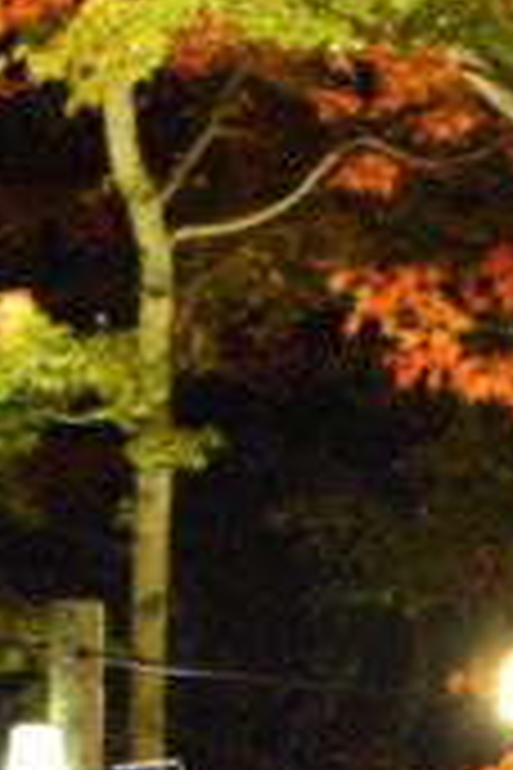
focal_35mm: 270
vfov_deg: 7.5
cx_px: 428
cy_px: -218
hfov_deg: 5.1
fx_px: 5771
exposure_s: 1/30
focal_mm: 30
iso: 2000
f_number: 4.2
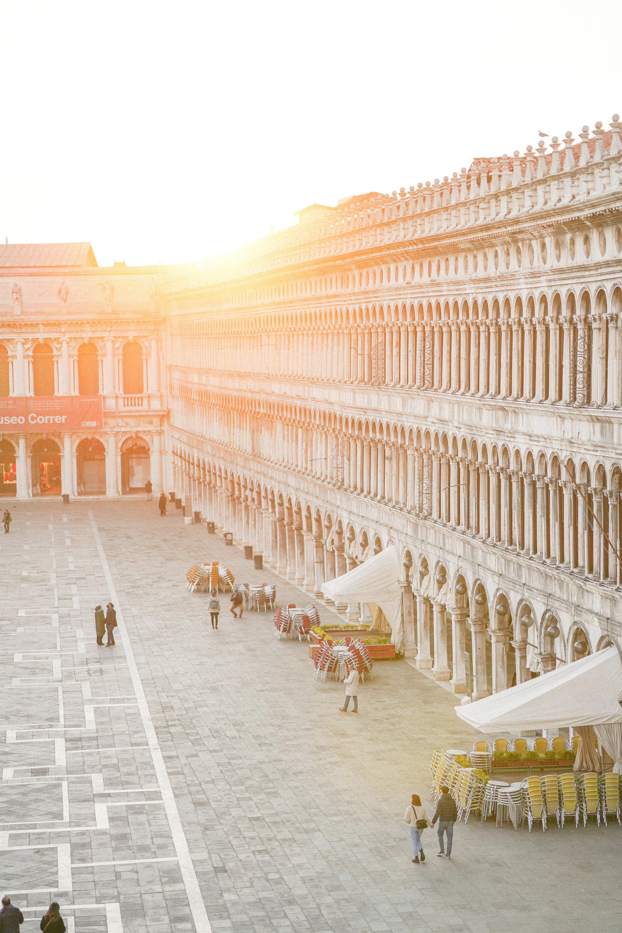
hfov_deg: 16.1
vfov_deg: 23.9
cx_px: 311
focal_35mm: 85
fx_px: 2203
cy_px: 466
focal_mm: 85
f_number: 1.4
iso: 100
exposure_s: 1/1250
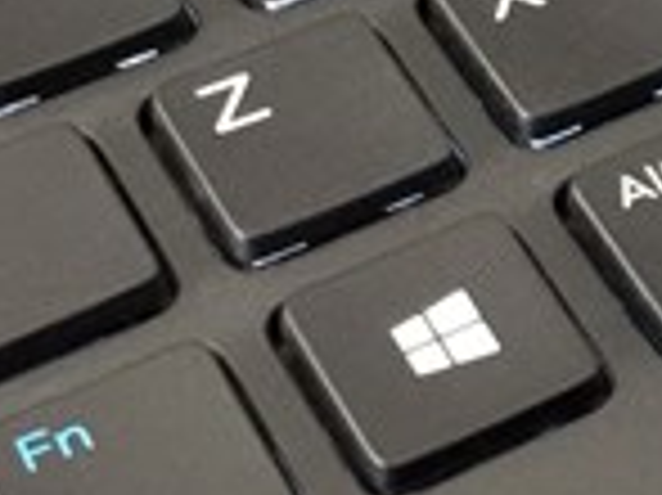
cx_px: 928
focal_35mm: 158
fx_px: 3019
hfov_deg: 12.1
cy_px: -45
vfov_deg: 9.3
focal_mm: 4.15
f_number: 2.2
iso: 200
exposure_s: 1/8
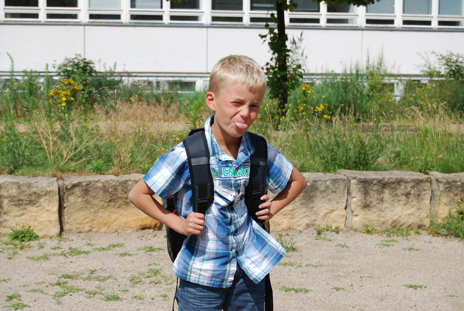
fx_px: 1065
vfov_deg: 16.6
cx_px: 232
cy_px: 156
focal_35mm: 82
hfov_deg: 24.6
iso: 100
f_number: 9
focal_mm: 55
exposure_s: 1/320
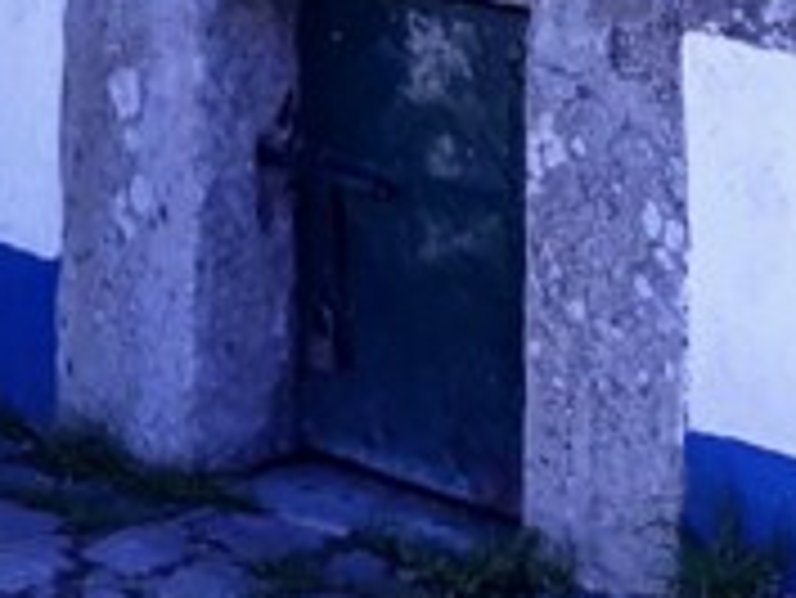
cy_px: -985
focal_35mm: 195
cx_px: -540
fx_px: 4487
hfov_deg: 9.7
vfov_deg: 7.1
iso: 40
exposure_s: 1/480
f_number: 1.7
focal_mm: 3.71
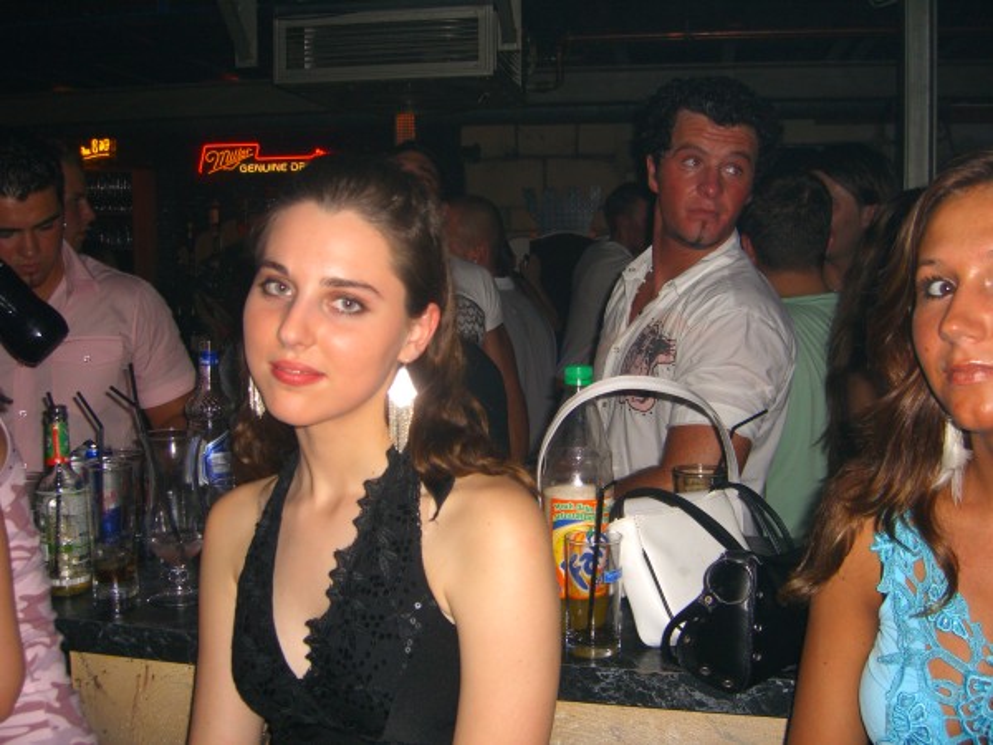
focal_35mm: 38
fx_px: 1090
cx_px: 496
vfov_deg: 37.7
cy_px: 372
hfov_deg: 49.0
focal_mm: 7.9
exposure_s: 1/60
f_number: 2.8
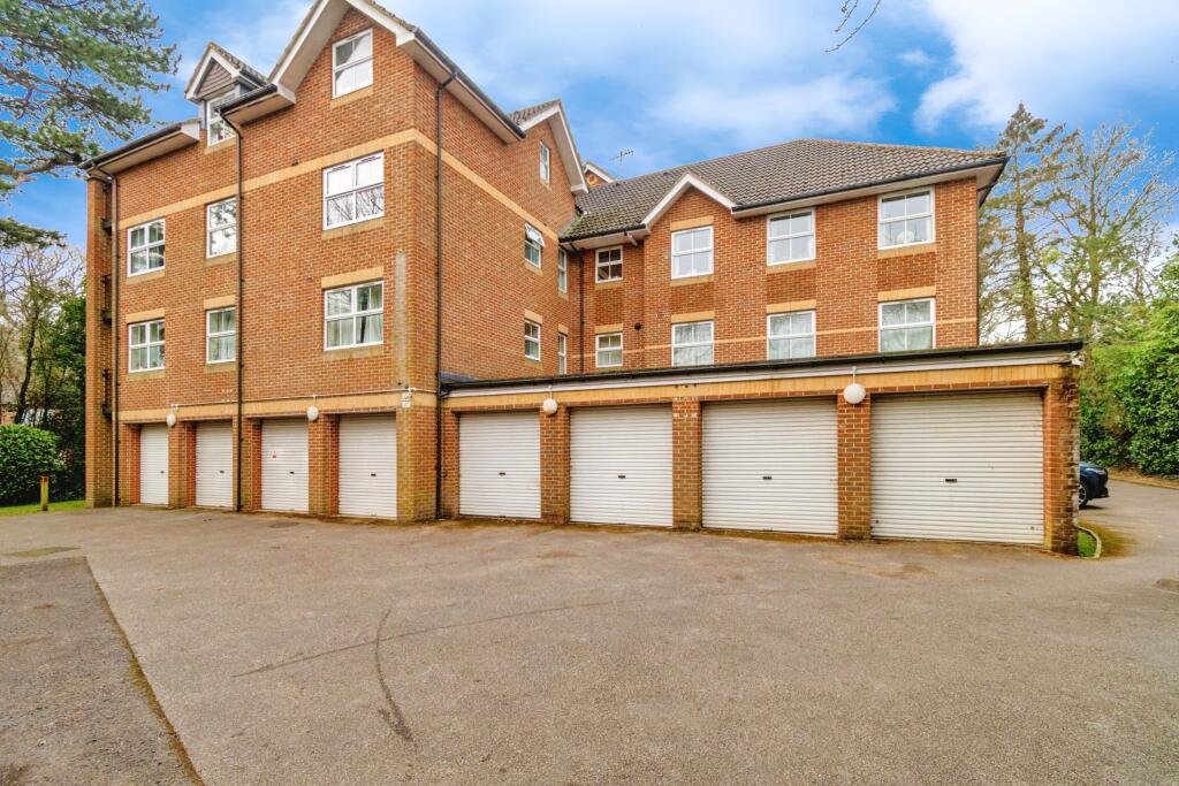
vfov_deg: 77.3
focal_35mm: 15
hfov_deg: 100.4
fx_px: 491
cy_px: 393
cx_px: 590
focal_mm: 10
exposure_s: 1/800
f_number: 7.1
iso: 400
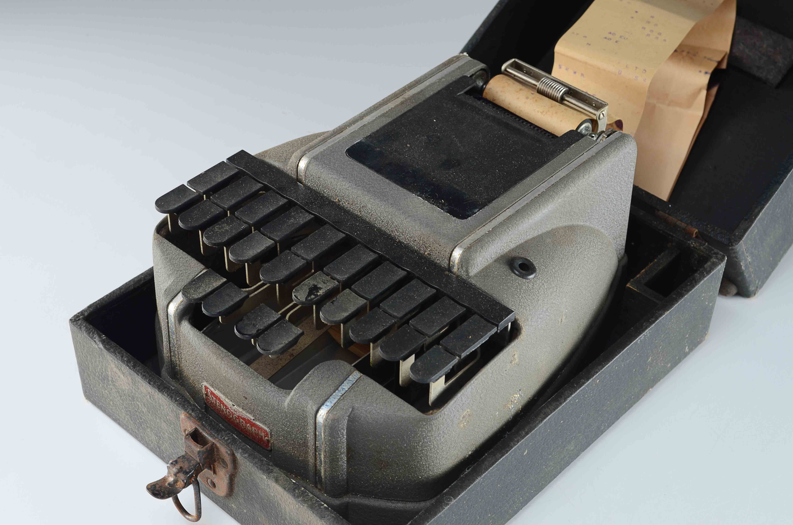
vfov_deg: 21.5
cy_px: 262
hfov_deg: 32.0
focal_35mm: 63
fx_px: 1385
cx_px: 396
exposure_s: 1/80
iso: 100
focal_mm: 42
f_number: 9
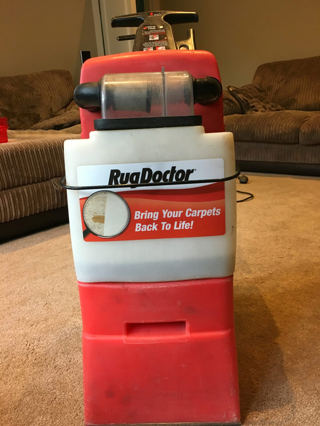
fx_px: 357
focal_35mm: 29
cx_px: 160
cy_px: 213
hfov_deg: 48.2
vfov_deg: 61.7
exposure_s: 1/33
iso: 200
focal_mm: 4.15
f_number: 2.2
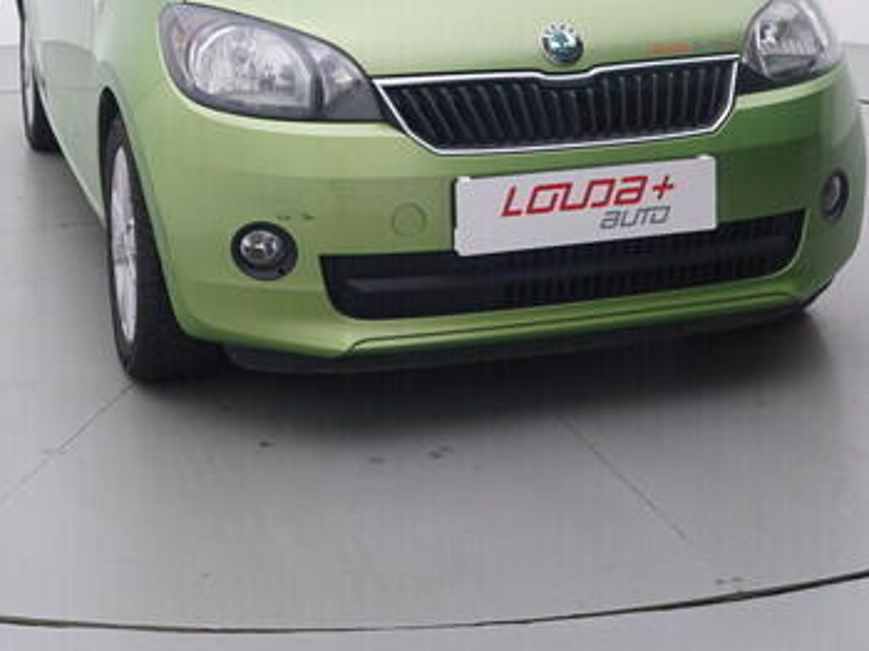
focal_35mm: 63
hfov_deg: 30.4
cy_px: -7
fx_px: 1591
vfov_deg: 22.2
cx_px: 335
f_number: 5
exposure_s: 1/80
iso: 200
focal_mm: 15
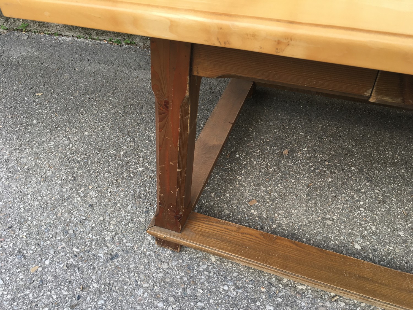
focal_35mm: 29
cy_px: 155
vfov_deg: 48.2
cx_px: 206
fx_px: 346
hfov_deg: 61.7
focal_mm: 4.15
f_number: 2.2
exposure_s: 1/222
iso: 25
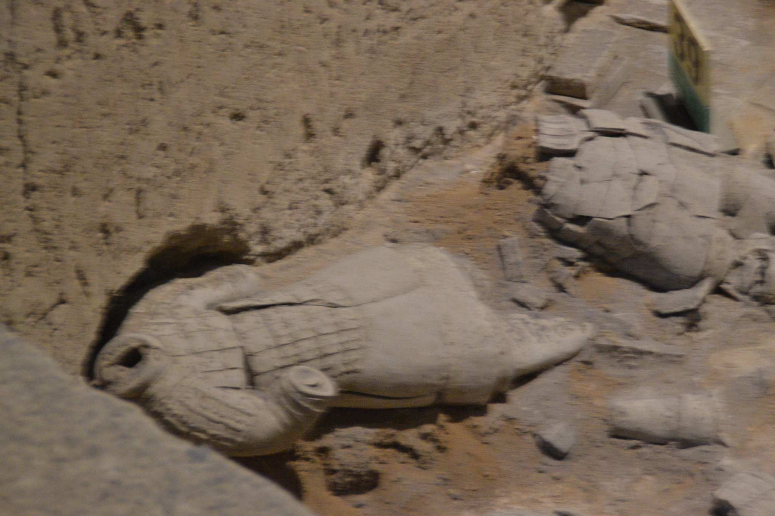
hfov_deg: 12.2
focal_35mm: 168
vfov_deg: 8.2
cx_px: 388
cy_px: 258
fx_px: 3616
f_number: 6
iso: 3200
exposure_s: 1/13
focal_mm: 112
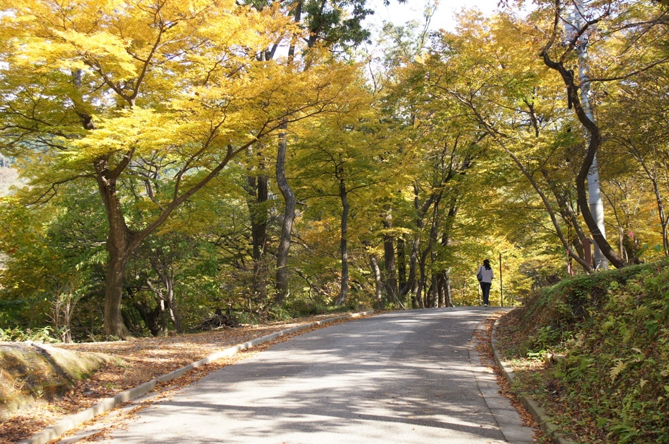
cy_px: 222
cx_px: 334
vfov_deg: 31.8
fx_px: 780
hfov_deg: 46.5
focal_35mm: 42
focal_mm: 28
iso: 100
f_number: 5.6
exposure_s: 1/60
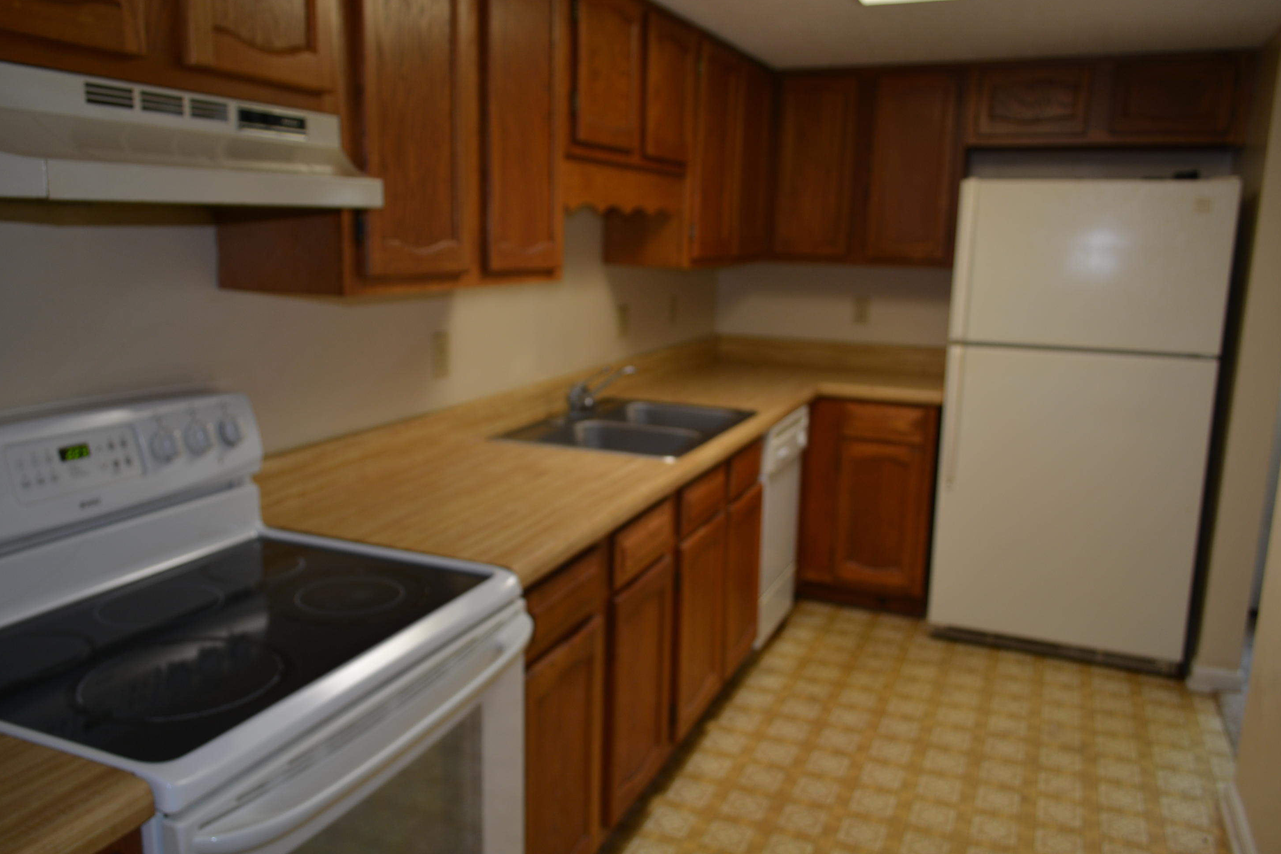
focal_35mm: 28
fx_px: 996
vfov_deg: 46.4
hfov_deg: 65.5
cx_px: 624
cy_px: 426
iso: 100
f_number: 3.5
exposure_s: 1/4
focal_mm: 18
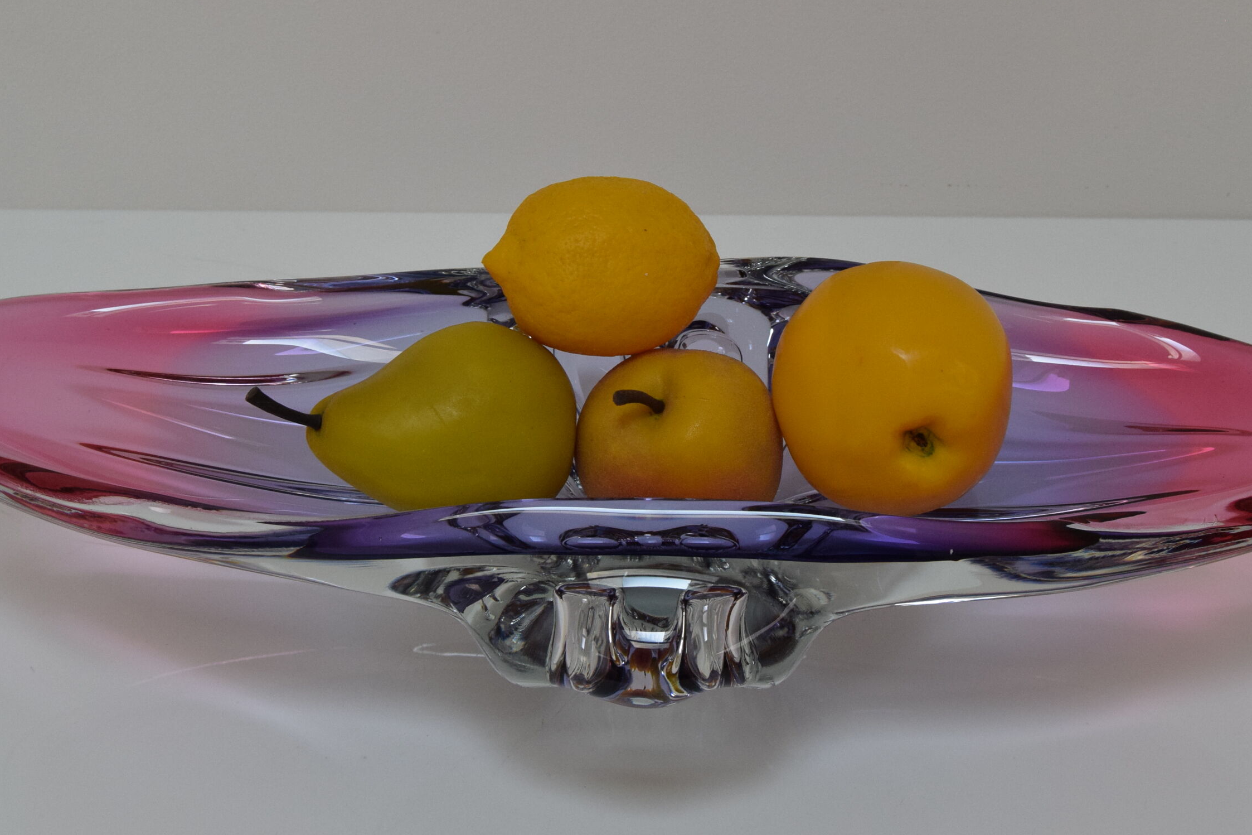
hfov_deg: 35.6
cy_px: 331
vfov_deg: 24.1
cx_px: 681
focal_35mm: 56
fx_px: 1947
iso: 1600
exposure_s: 1/200
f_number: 7.1
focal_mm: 28
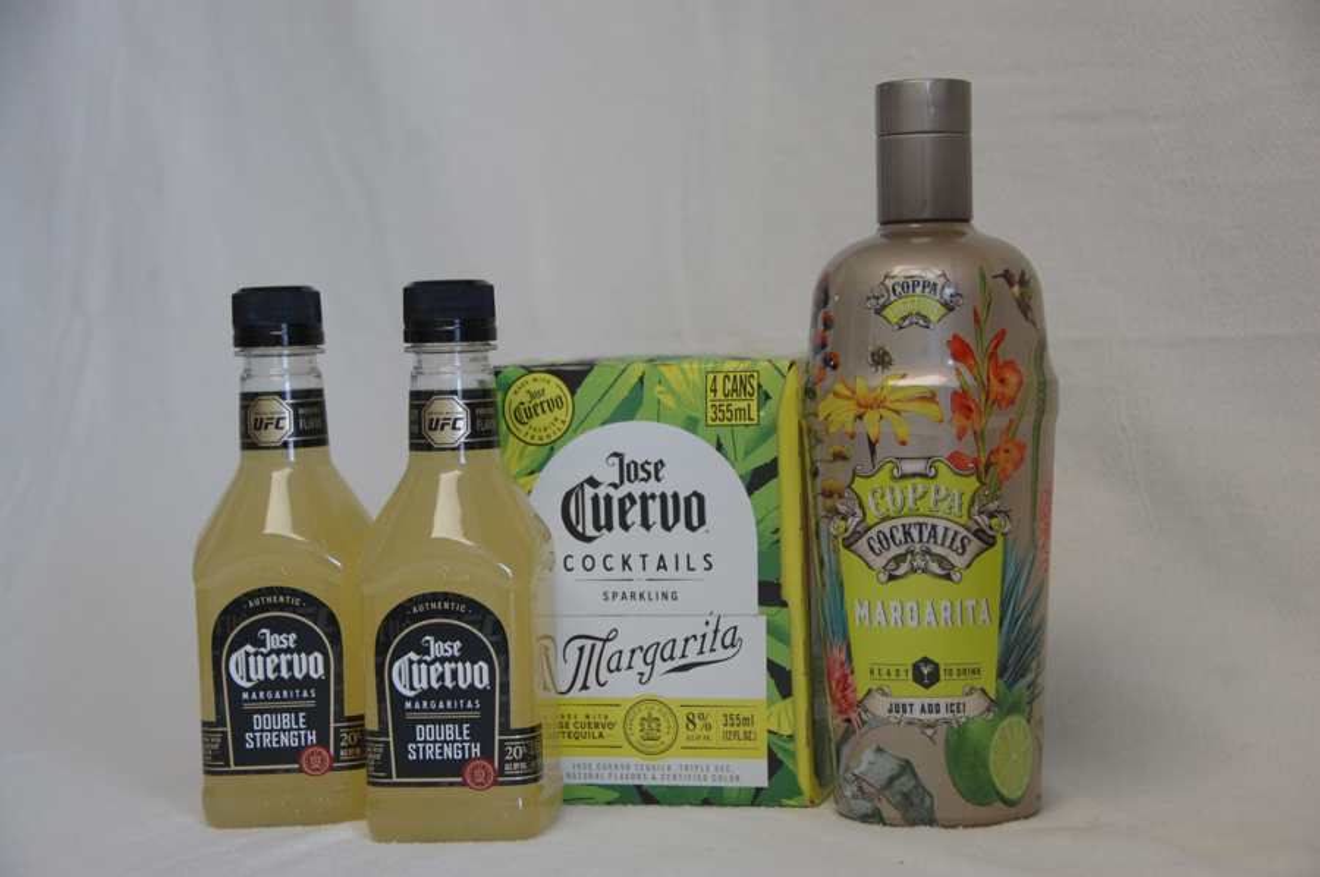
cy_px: 438
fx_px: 2747
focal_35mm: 75
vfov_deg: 18.1
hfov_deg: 27.0
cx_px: 660
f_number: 4.8
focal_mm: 50
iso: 800
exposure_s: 1/100
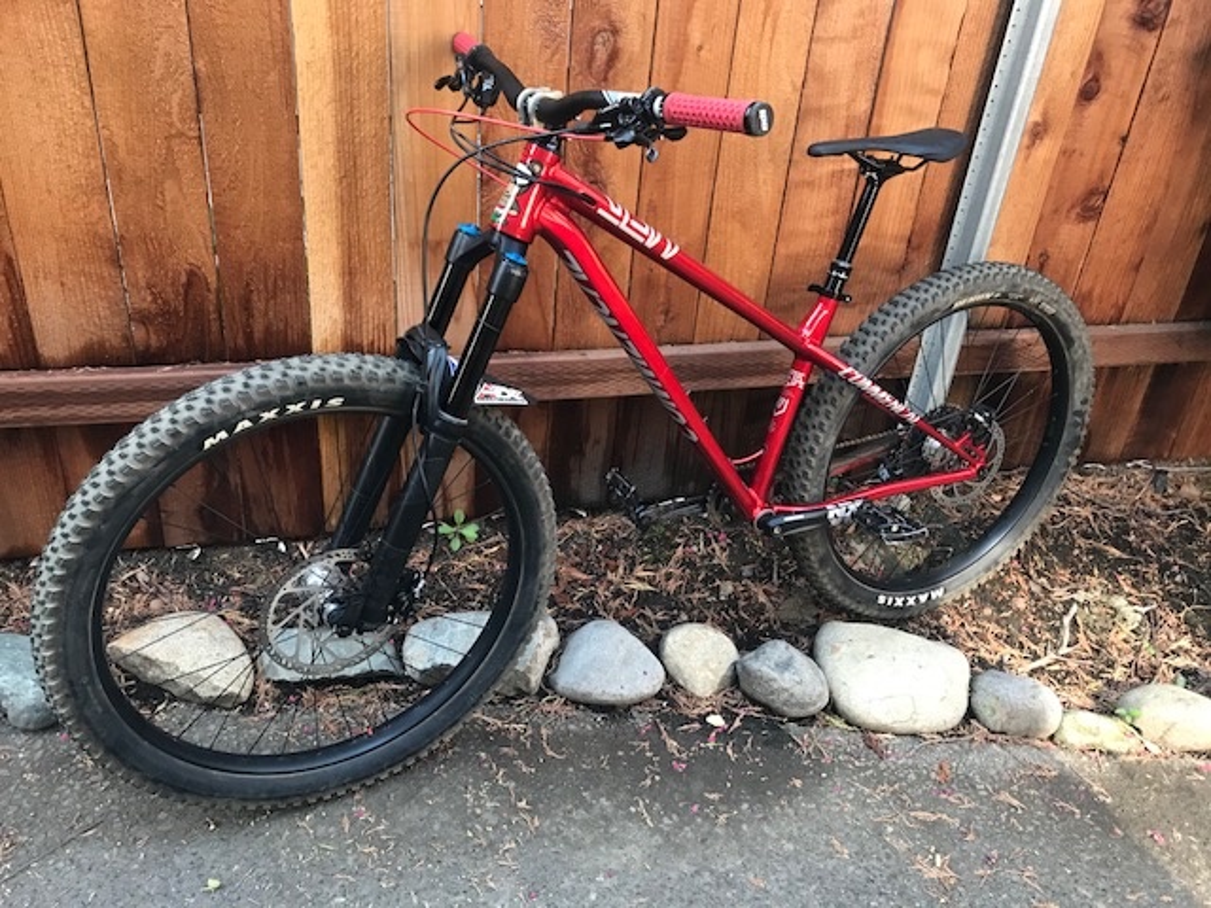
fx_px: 980
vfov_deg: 49.7
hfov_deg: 63.4
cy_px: 454
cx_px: 606
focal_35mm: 28
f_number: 1.8
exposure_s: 1/40
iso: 25
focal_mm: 3.99
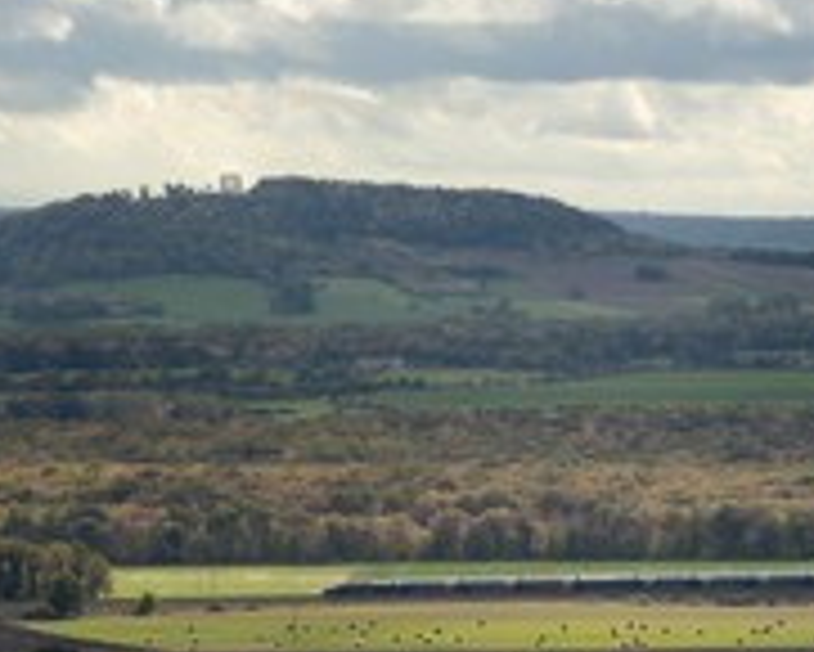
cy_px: 418
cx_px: 387
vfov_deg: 3.6
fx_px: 10485
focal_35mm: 435
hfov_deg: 4.4
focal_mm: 200
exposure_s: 1/320
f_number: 10
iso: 200
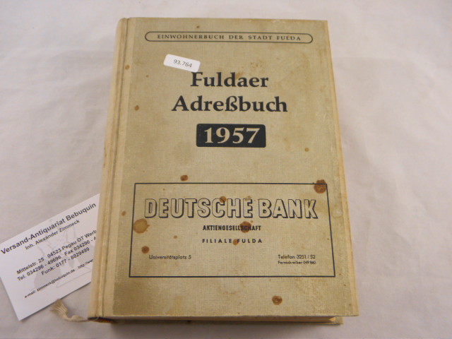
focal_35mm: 38
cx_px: 226
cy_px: 170
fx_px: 496
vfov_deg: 37.7
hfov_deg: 49.0
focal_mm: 6.8
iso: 100
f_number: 3.7
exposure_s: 1/50
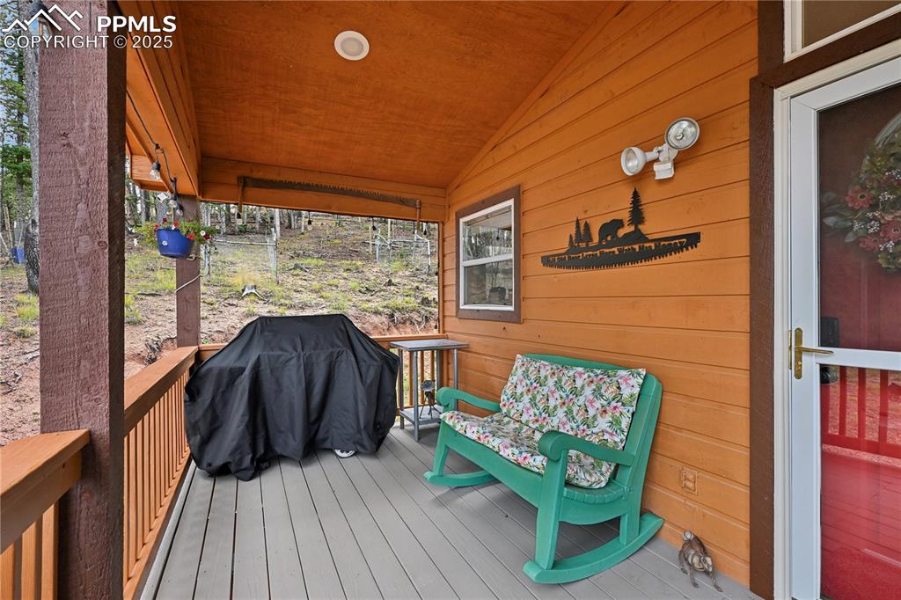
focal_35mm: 15
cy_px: 300
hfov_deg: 100.4
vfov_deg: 77.3
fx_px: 375
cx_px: 450
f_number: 11
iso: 800
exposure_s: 1/30
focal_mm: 15
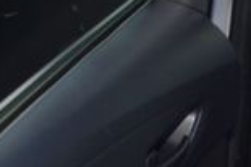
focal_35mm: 136
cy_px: 128
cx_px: 432
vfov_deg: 10.0
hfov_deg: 13.7
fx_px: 947
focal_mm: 22
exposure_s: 1/30
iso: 500
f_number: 3.8
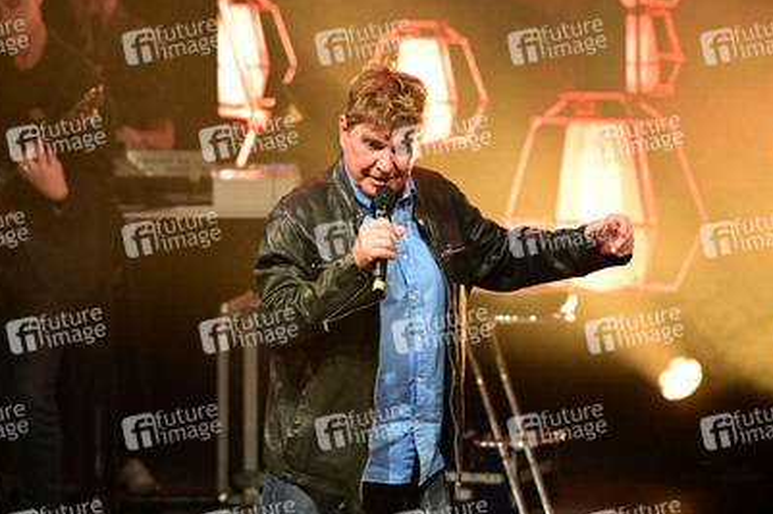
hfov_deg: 9.2
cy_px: 283
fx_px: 4829
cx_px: 390
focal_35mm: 225
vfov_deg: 6.1
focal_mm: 200
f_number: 3.5
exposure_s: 1/320
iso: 4000
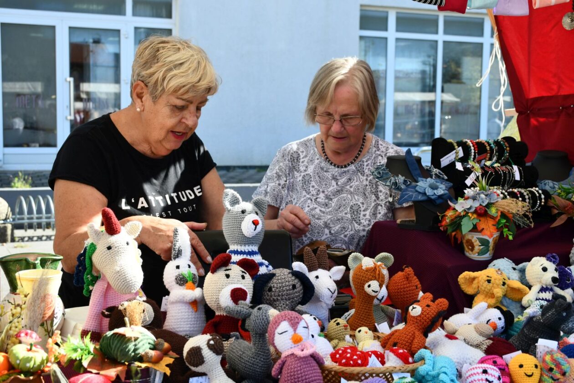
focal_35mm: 48
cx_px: 287
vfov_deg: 28.1
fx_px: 765
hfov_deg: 41.1
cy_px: 192
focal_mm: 32
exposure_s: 1/250
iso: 200
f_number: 7.1
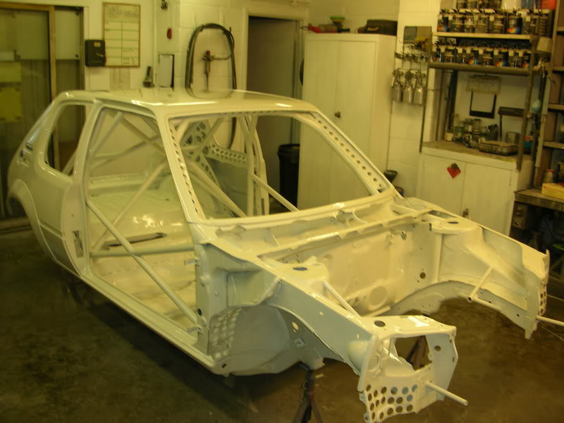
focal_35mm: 35
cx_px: 282
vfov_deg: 40.7
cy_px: 212
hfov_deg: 52.6
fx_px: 570
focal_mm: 5.8
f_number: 3
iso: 50
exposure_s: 1/30
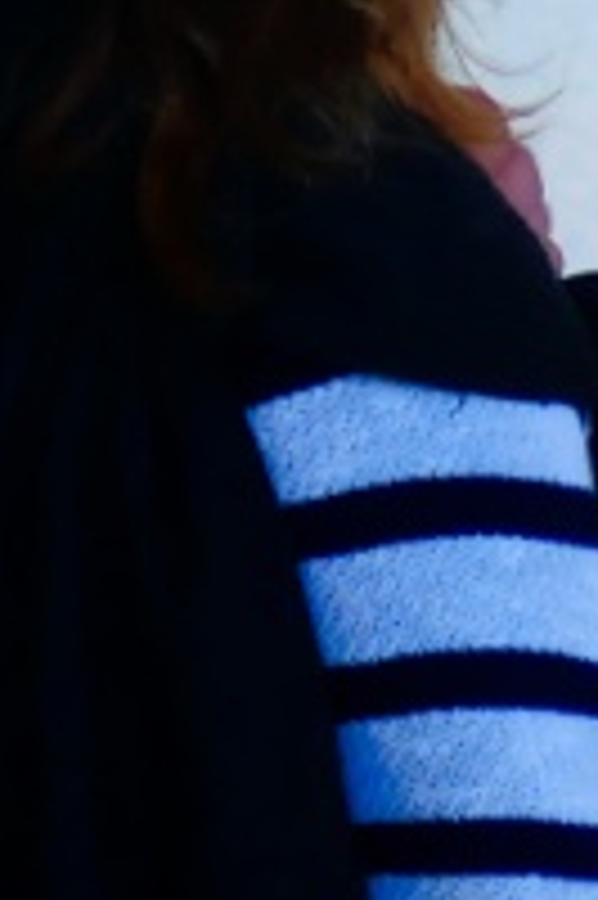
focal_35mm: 288
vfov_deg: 7.0
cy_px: -792
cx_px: -1488
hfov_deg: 4.5
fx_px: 7188
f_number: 3.5
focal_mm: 13.1
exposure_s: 1/400
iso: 160
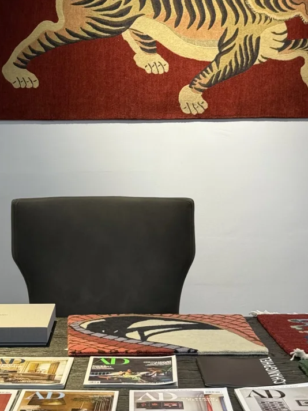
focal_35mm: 97
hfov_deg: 15.2
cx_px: 93
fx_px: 1152
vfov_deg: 19.9
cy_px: 61
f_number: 1.78
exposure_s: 1/100
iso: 80
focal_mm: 6.76
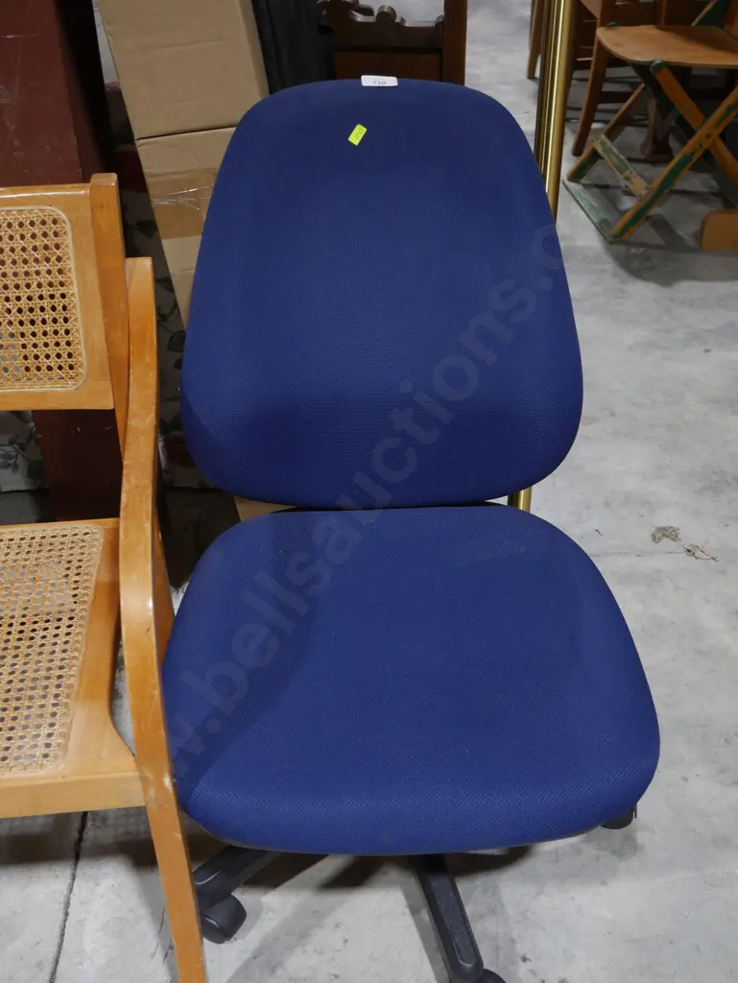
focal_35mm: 40
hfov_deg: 36.0
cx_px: 369
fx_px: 1136
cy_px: 492
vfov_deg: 46.8
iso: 400
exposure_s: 1/60
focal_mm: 20
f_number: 4.4
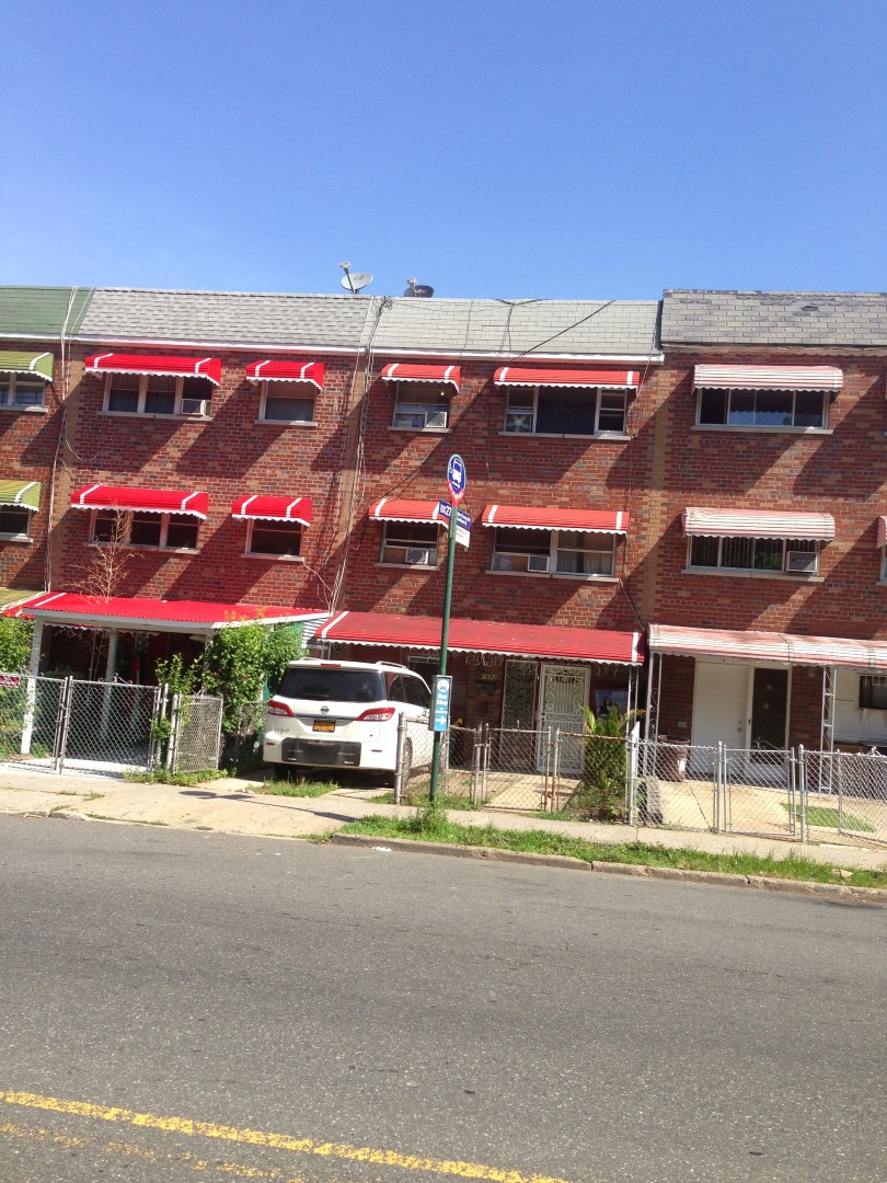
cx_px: 444
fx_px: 1127
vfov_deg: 55.4
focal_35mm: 33
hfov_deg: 42.9
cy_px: 592
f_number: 2.4
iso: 50
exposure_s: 1/919
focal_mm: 4.13
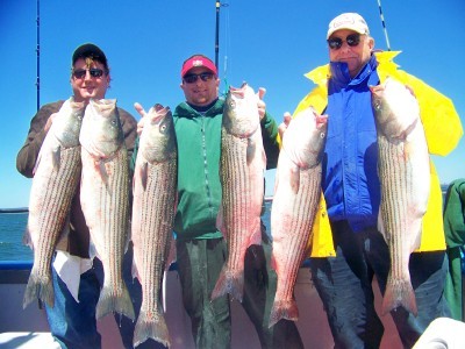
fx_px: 484
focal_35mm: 36
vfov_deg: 39.7
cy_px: 174
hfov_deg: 51.4
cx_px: 232
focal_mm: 5.85
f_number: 2.8
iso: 64
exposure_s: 1/640
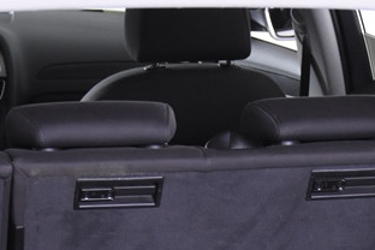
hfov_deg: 13.4
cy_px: 402
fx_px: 1590
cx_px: 227
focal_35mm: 153
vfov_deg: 8.7
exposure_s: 1/50
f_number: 3.5
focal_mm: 31
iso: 1600
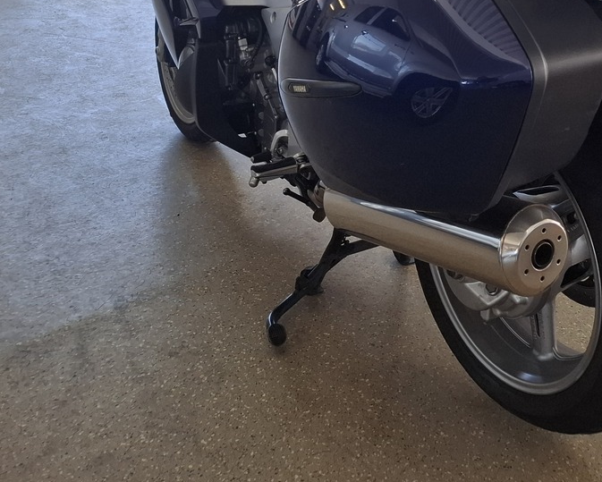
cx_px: 415
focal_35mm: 48
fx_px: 856
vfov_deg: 29.4
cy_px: 1
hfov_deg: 38.2
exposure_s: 1/100
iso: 50
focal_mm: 5.54
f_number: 1.8
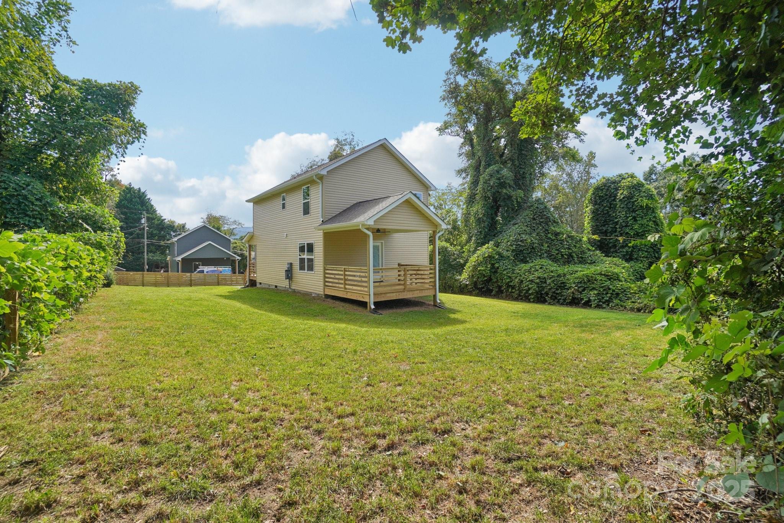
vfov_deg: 77.3
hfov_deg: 100.4
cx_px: 392
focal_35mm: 15
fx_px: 327
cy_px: 262
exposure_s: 1/250
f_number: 8
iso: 100
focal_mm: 10
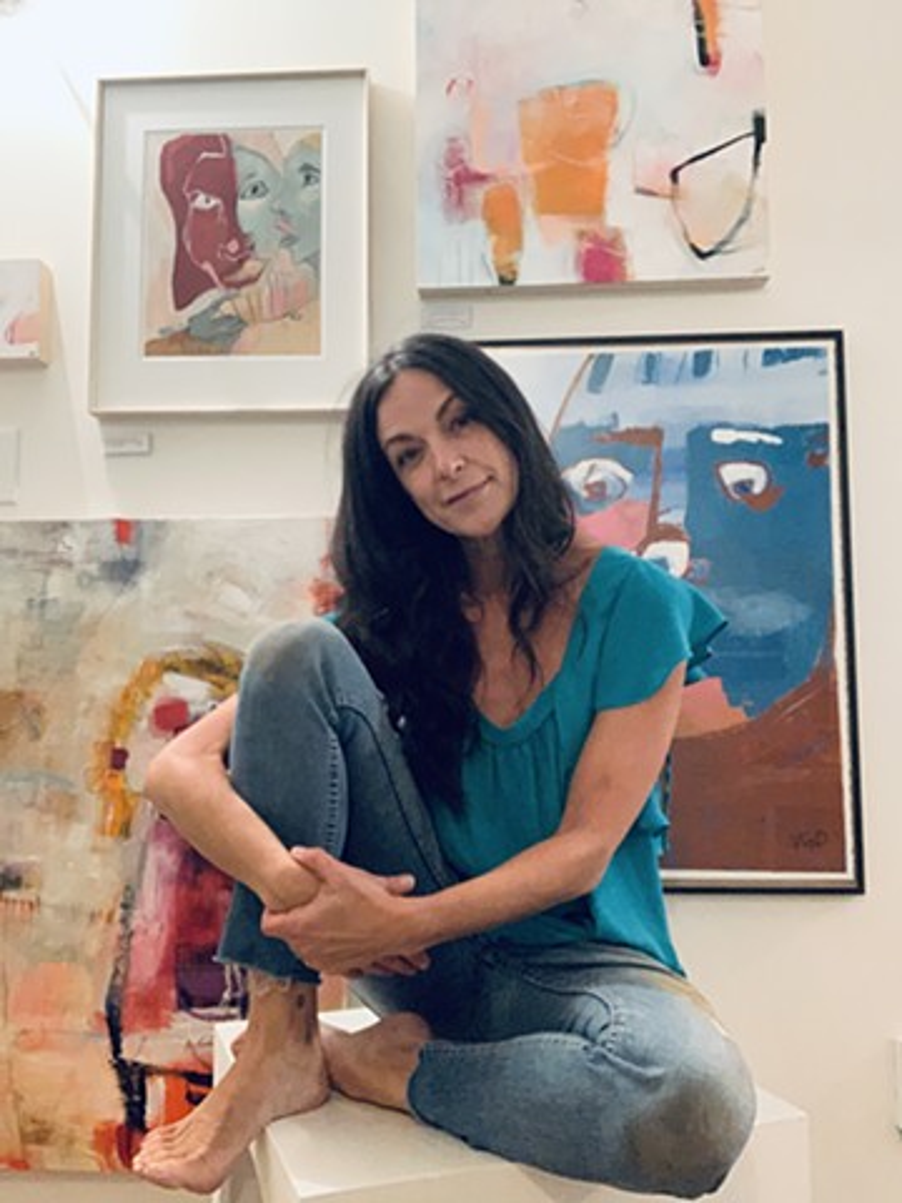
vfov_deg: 56.8
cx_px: 451
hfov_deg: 44.2
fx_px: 1112
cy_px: 602
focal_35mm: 32
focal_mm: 2.9
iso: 500
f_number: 2.2
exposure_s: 1/30
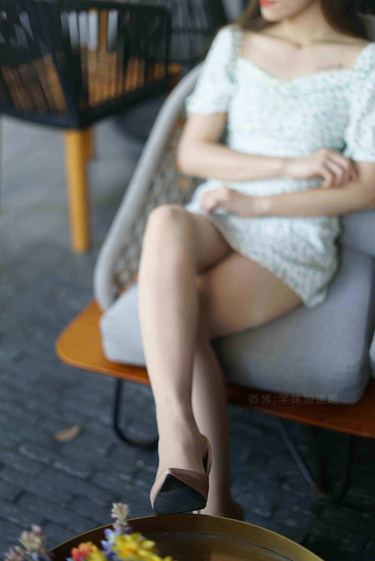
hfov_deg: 27.0
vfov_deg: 39.6
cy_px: 280
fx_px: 780
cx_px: 188
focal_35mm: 50
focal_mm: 50
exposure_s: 1/200
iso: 200
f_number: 1.8
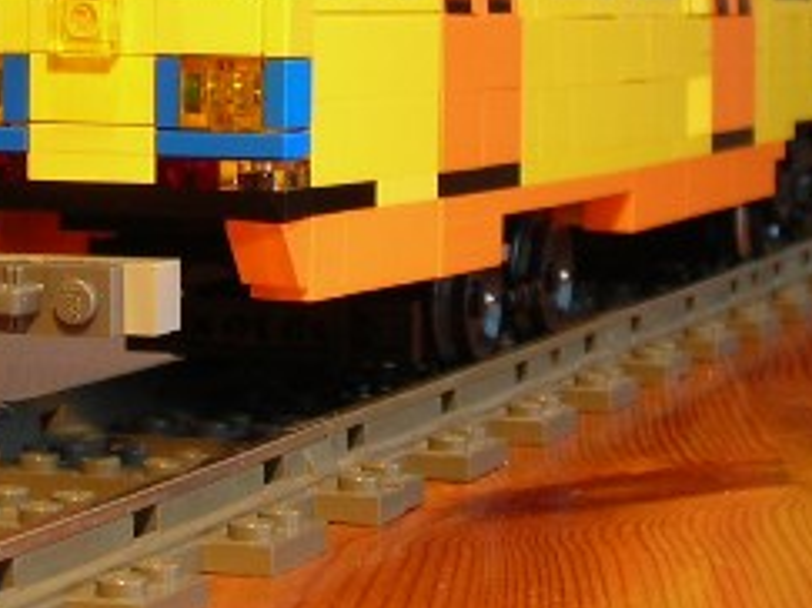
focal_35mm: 125
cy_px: -87
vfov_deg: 11.6
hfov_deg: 15.8
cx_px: 324
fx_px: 2931
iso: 50
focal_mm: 6.3
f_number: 3.2
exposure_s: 1/5.6
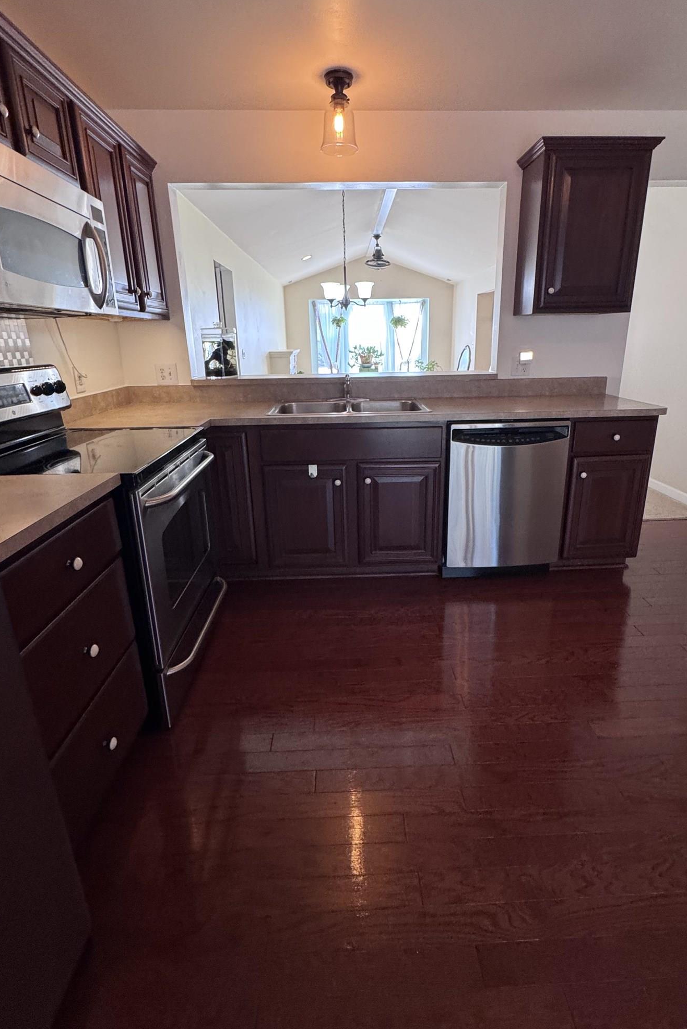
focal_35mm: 17
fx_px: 486
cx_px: 361
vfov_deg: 93.1
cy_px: 480
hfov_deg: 70.4
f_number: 2.2
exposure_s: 1/120
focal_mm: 2.22
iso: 250
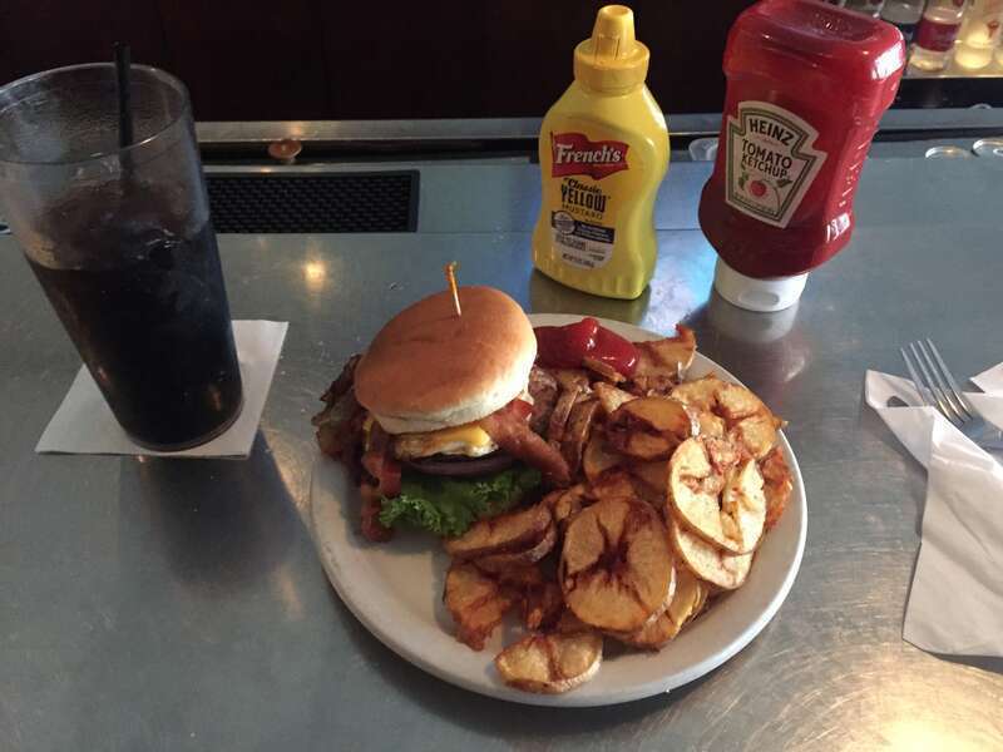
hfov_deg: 61.7
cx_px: 502
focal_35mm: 29
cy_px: 376
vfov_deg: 48.2
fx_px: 840
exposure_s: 1/15
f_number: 2.2
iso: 400
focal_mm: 4.15
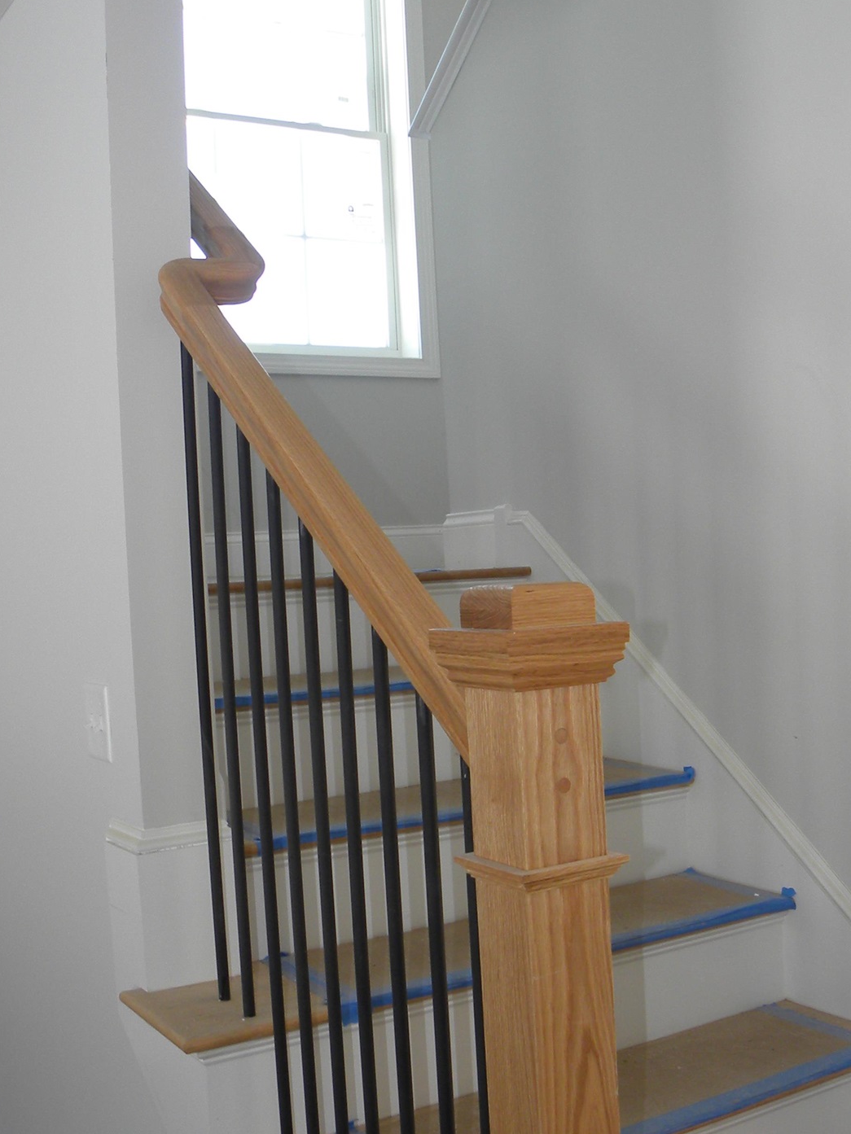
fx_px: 1409
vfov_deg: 43.8
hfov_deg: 33.2
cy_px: 593
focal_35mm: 43
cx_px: 590
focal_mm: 4.6
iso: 64
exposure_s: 1/69.8
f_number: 2.8
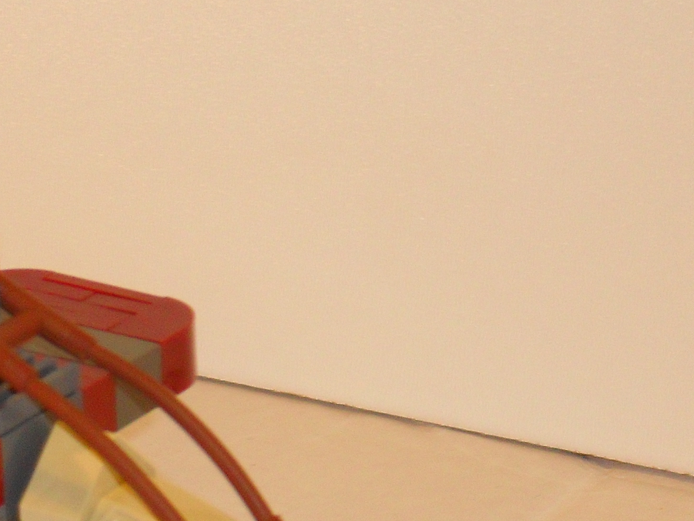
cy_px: 518
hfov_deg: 10.2
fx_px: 3870
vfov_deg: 7.7
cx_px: 237
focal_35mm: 193
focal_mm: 13.6
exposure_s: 1/60
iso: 200
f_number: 5
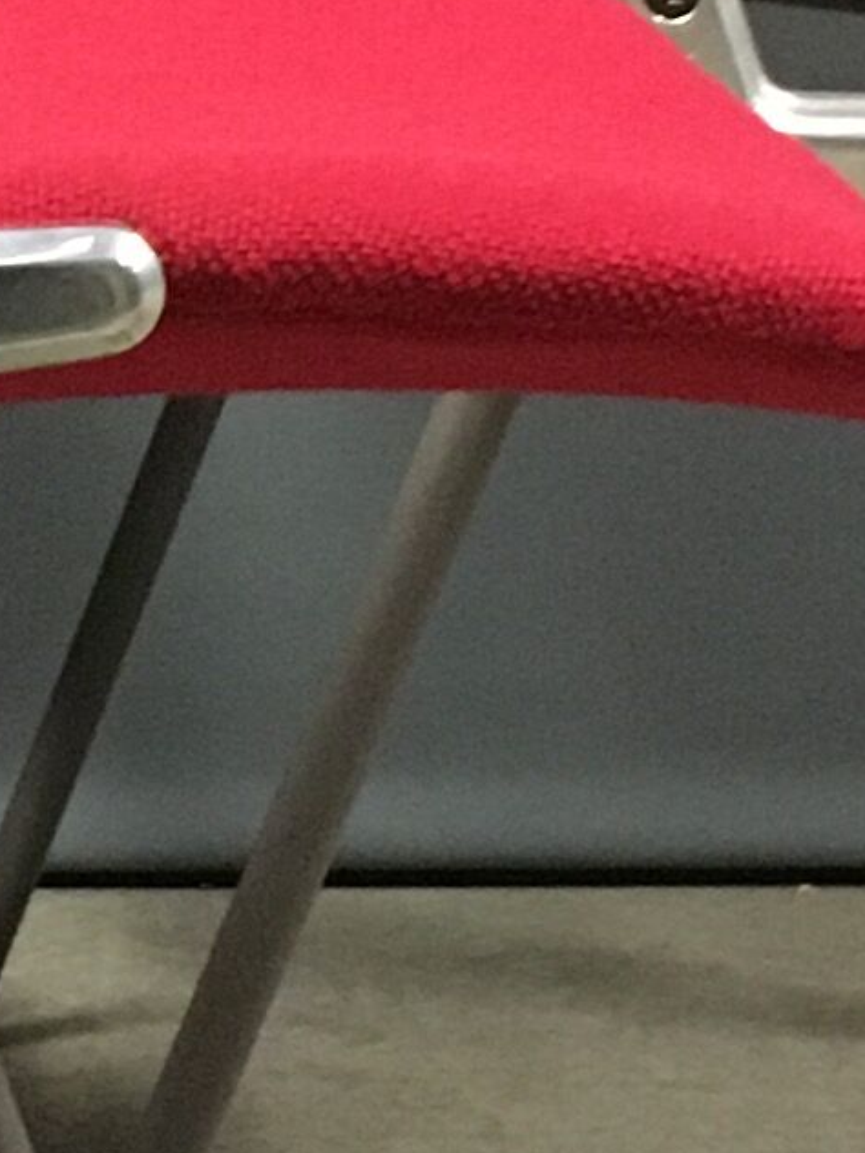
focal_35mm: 185
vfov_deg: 10.6
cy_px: 170
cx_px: -420
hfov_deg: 7.9
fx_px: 6164
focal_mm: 4.15
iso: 250
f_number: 2.2
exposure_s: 1/17
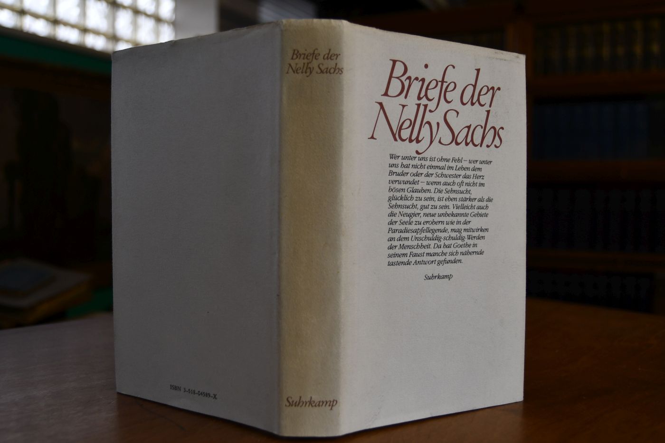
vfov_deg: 40.0
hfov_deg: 57.2
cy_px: 222
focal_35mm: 33
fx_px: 609
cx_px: 332
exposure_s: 1/250
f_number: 3.5
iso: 400
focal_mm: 22
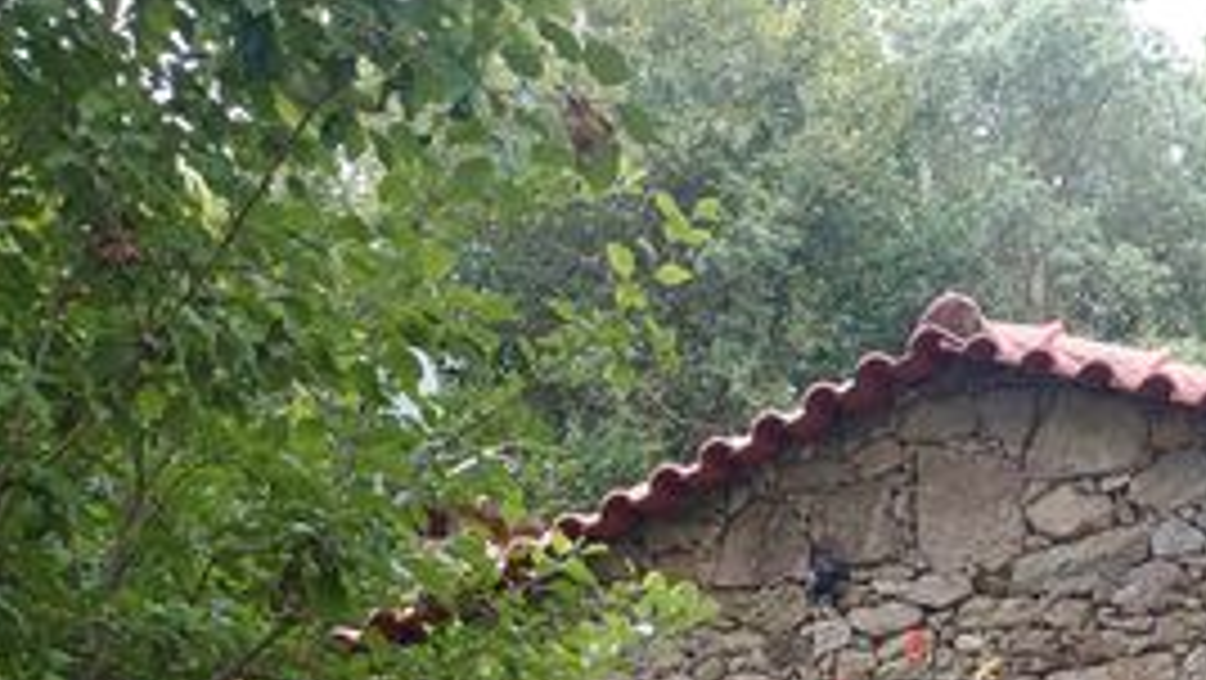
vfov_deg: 18.3
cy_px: 901
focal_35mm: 61
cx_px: 1058
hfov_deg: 32.8
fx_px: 1951
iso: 125
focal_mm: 4.65
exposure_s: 1/50
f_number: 1.8
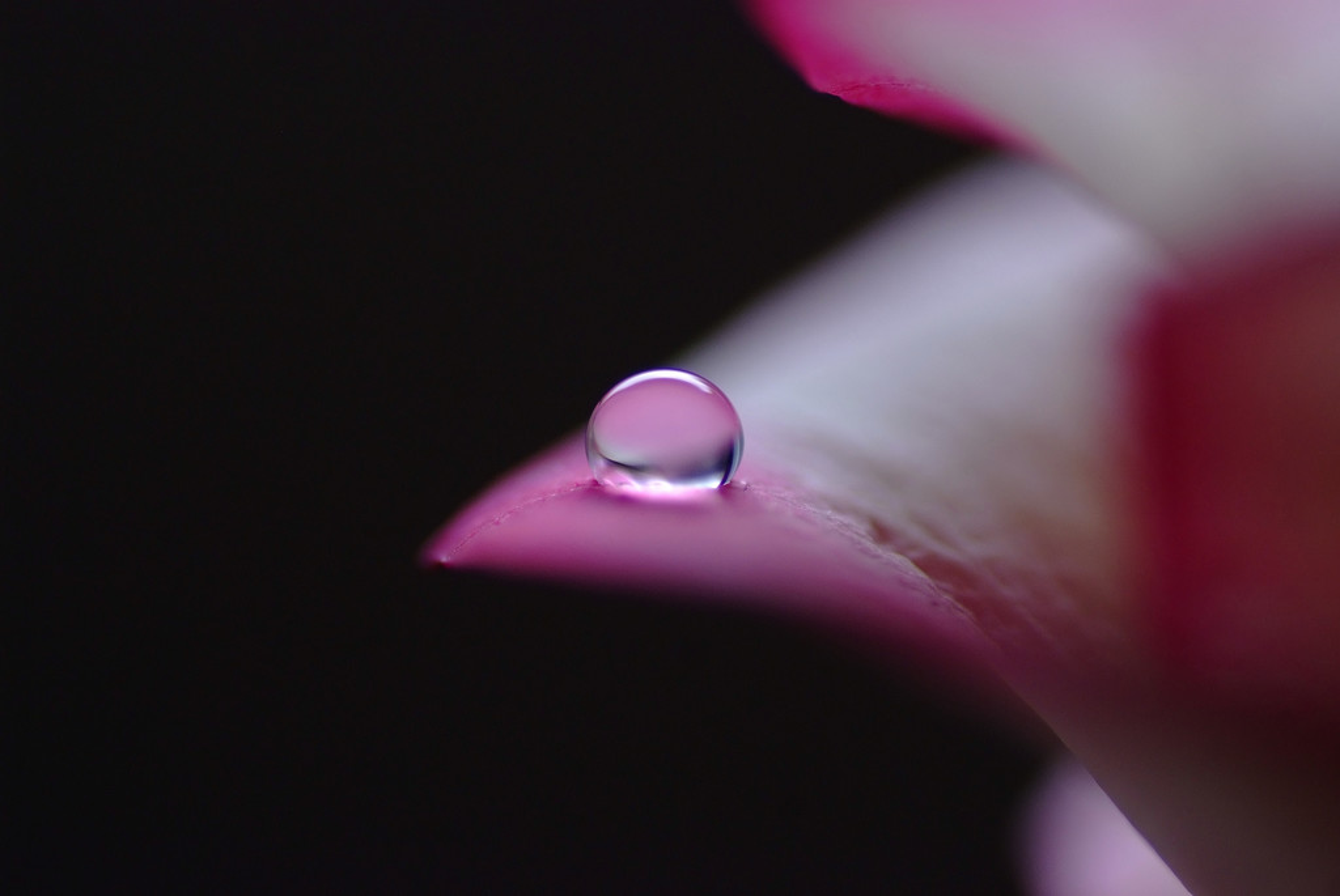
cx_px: 670
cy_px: 448
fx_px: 5030
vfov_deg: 10.2
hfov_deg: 15.2
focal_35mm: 135
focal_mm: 90
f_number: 5.6
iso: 400
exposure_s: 1/200
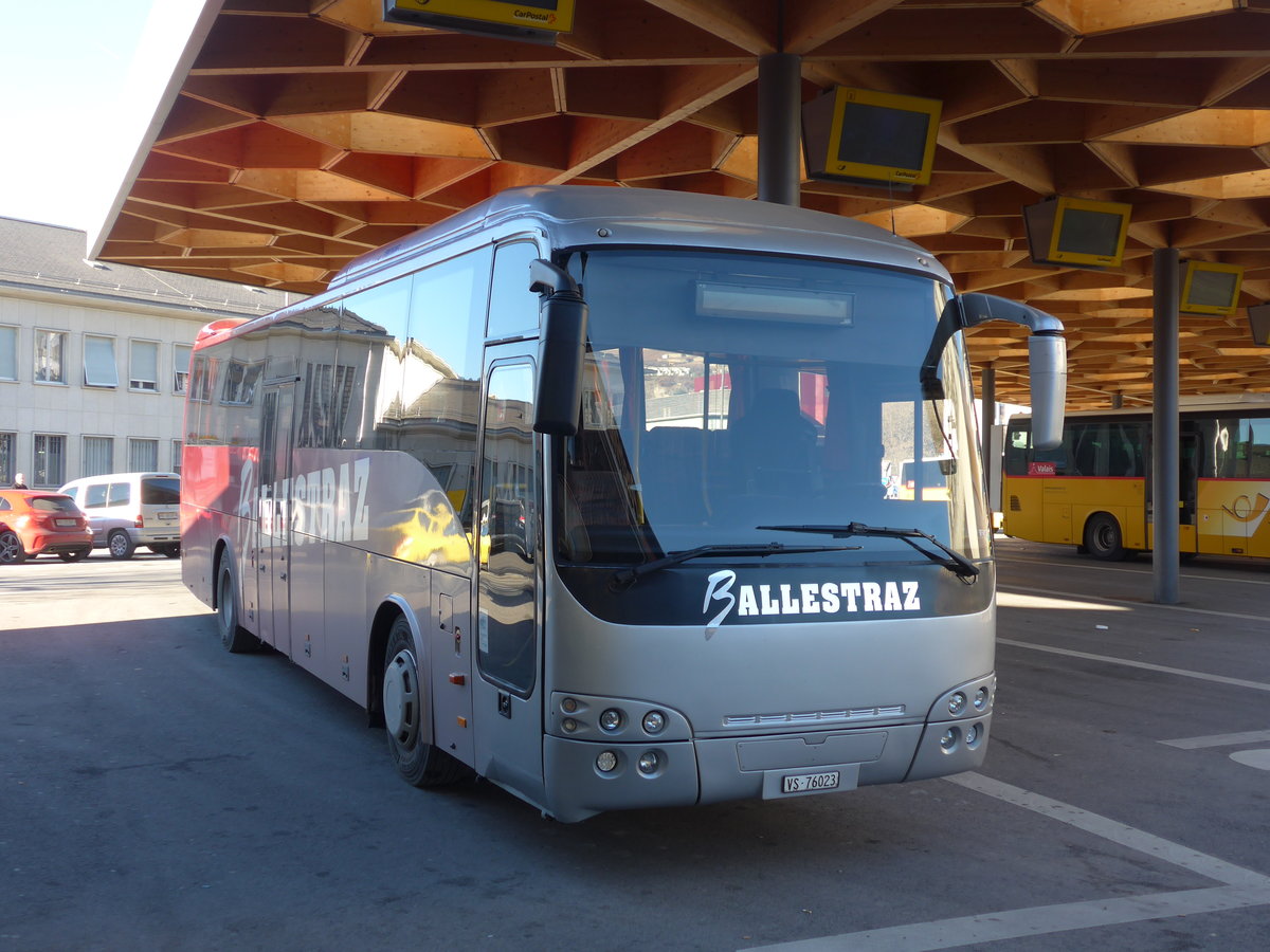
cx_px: 635
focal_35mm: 41
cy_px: 476
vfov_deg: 35.1
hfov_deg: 45.8
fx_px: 1504
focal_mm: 8.4
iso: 80
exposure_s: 1/200
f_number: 2.8
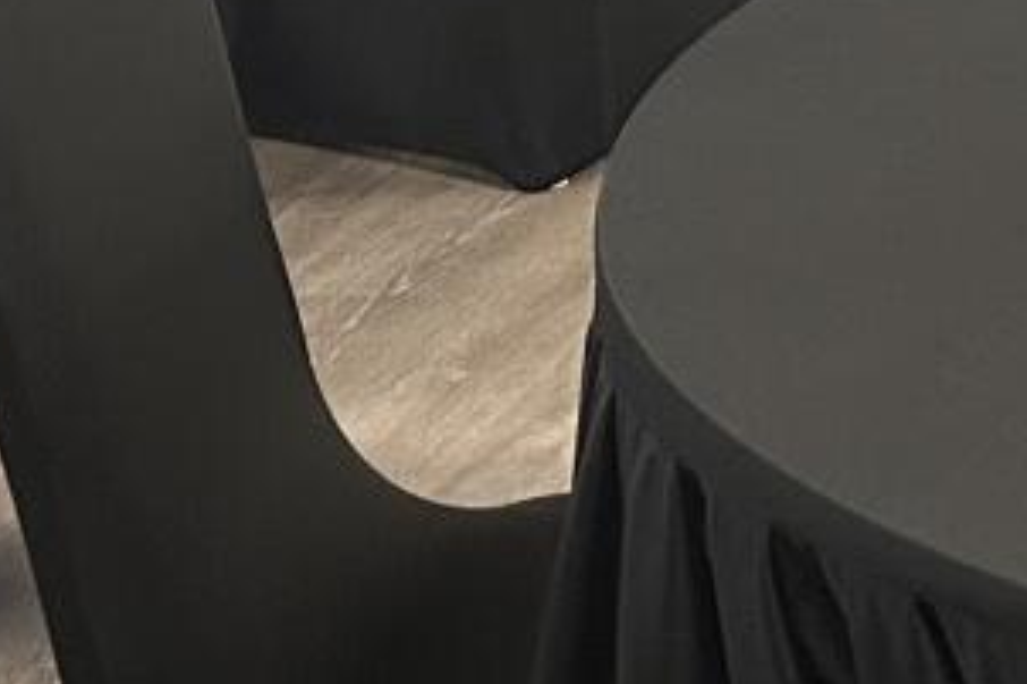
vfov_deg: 9.0
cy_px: -898
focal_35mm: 139
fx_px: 3963
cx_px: 2159
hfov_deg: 12.6
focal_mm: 6.86
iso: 200
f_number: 1.78
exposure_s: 1/60
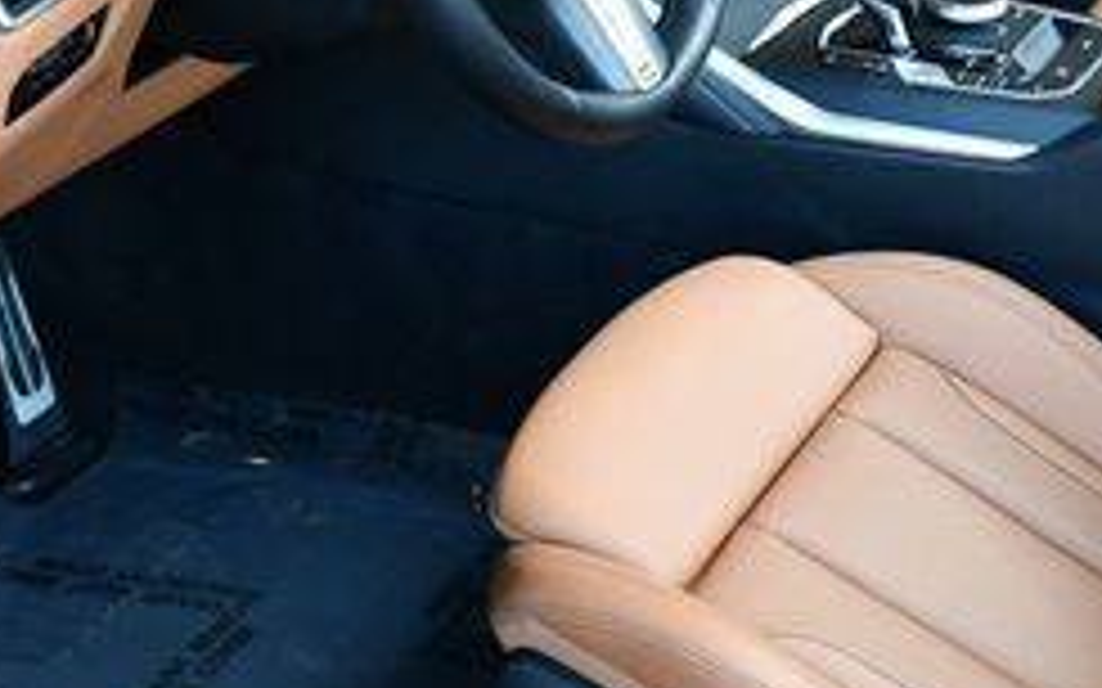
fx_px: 2883
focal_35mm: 96
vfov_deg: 13.6
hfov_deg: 20.9
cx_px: 1115
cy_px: 202
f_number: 3.5
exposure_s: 1/250
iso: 720
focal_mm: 18
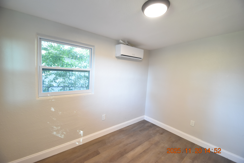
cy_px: 82
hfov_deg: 100.4
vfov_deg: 77.3
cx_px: 122
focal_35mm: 15
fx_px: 102
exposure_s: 1/30
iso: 800
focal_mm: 10
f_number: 3.5
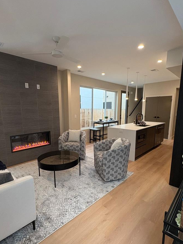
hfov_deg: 68.7
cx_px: 92
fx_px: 134
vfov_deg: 84.5
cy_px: 131
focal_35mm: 19
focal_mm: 2.22
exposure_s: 1/120
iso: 250
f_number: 2.2
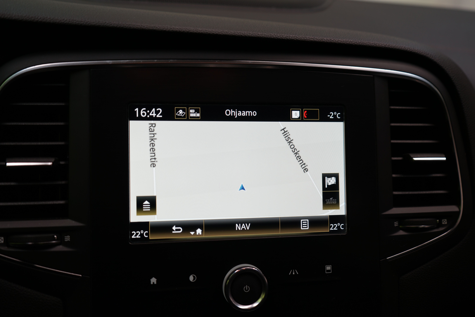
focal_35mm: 34
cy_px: 158
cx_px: 238
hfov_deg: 55.8
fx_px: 449
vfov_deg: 38.9
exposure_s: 1/30
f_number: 4
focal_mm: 34
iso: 125
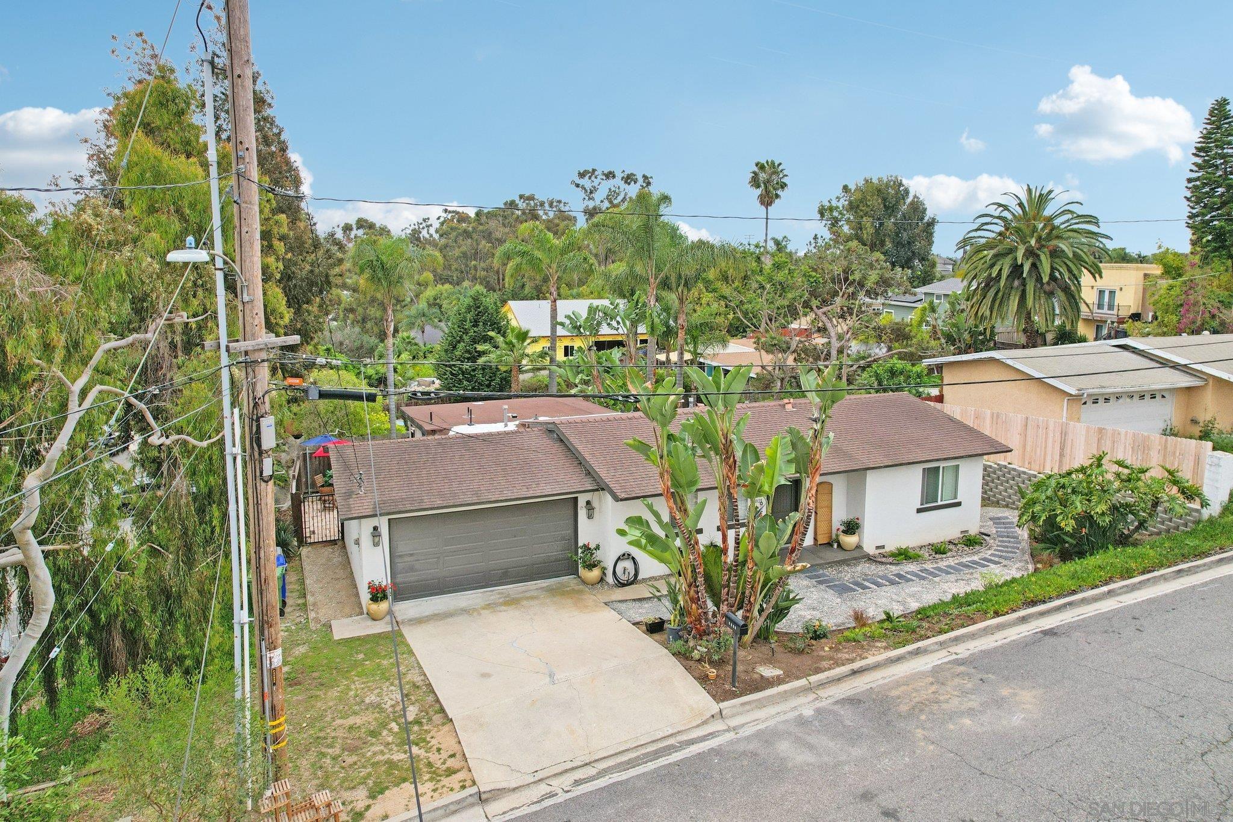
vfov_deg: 57.2
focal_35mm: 22
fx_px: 753
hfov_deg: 78.6
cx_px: 616
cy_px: 411
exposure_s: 1/2000
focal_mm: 8.4
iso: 100
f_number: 2.8
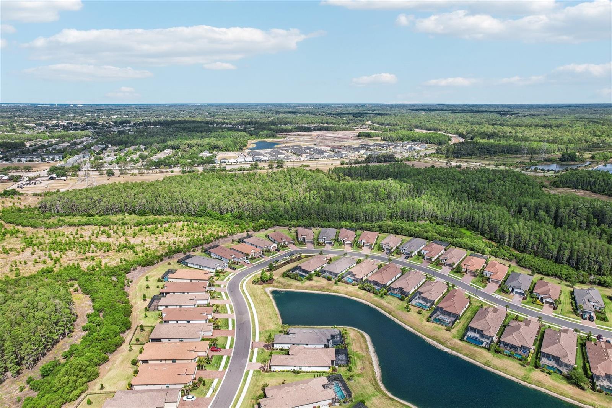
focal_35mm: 22
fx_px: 374
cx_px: 306
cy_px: 204
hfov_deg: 78.6
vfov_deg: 57.2
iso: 100
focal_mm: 8.4
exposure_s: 1/1600
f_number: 2.8
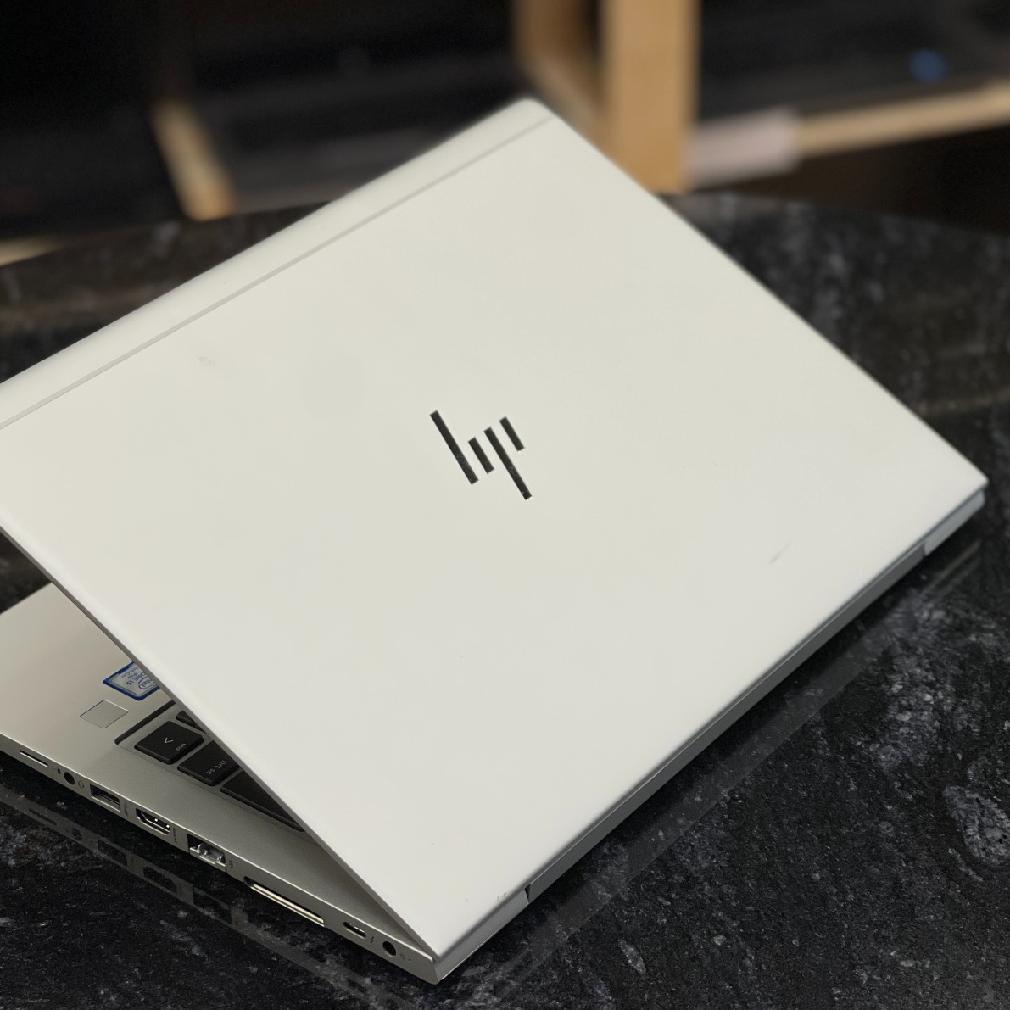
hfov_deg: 22.7
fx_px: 2509
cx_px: 443
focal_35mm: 76
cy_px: 507
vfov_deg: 22.8
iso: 100
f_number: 2.2
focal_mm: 7.5
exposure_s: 1/121
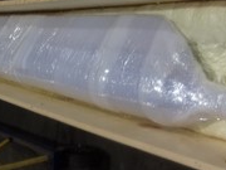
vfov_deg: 24.2
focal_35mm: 60
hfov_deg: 31.9
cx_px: 74
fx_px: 392
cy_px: 49
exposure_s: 1/34
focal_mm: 4.9
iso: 125
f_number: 3
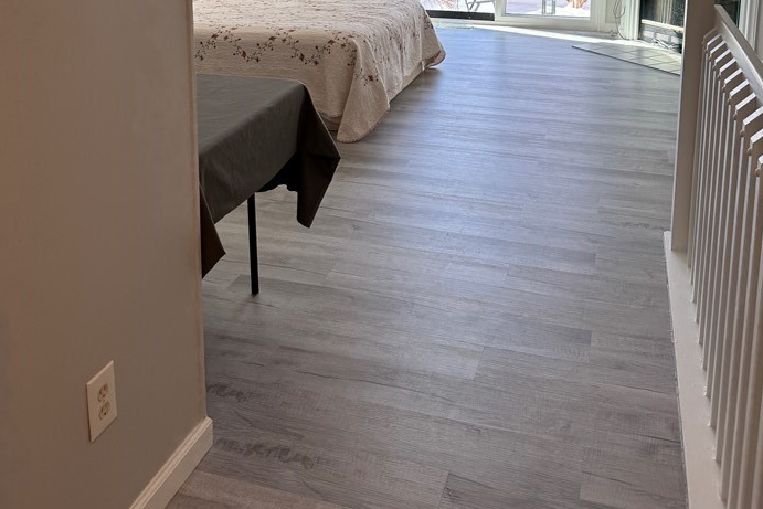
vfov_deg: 33.2
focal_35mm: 37
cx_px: 386
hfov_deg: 51.9
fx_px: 784
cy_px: 10
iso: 64
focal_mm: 6.76
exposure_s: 1/120
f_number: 1.78
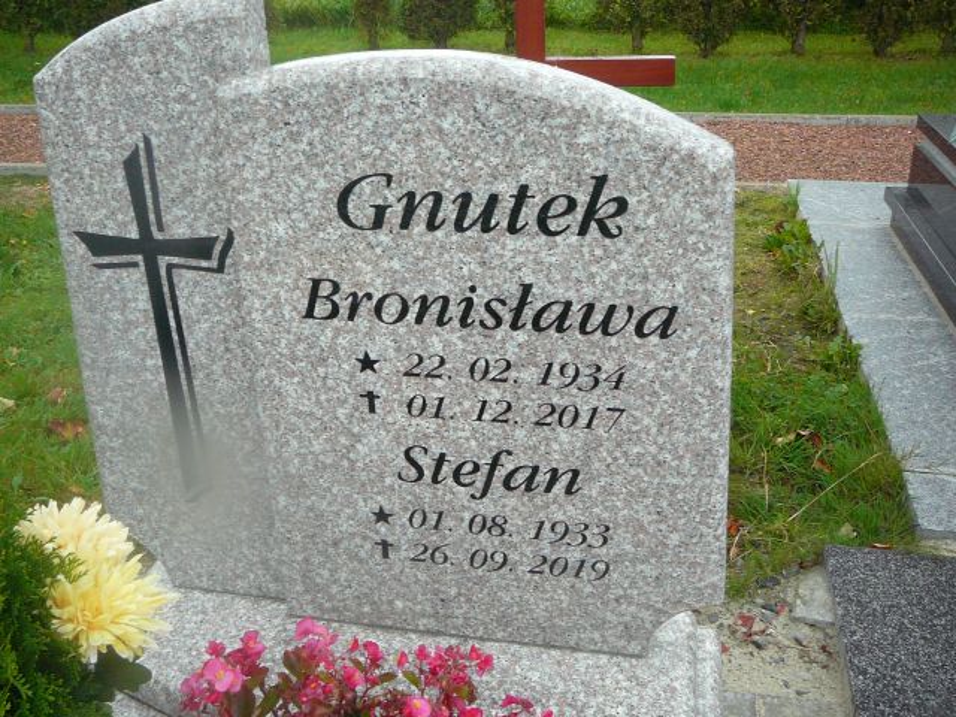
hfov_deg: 52.6
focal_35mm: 35
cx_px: 478
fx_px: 967
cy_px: 358
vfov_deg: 40.7
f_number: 2.8
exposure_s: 1/30
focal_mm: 5.2
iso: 200
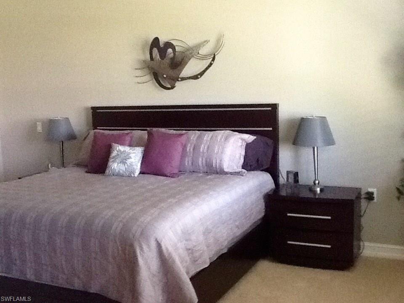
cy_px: 152
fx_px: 514
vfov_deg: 32.9
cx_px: 202
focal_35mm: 44
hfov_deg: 42.9
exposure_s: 1/30
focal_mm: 2.03
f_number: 2.4
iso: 250
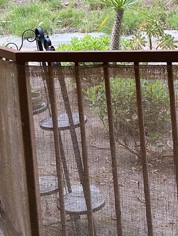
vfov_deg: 28.0
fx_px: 452
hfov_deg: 20.9
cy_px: 12
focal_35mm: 66
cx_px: -32
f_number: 1.8
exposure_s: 1/84
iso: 125
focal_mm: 4.25
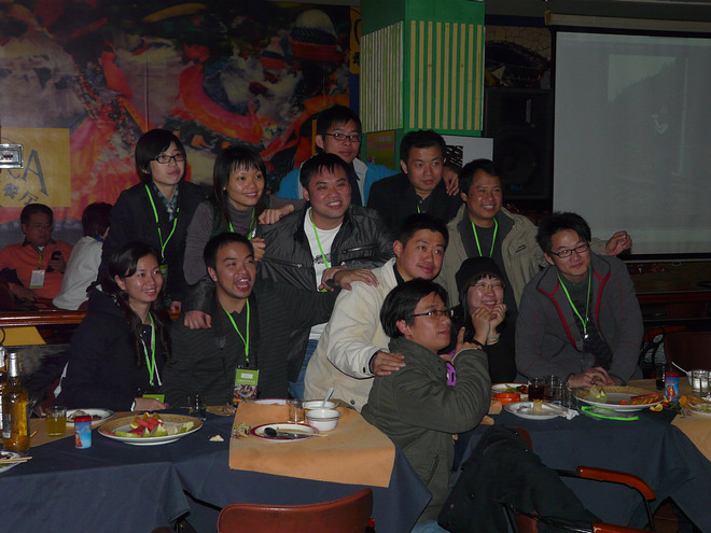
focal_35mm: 48
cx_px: 356
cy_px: 266
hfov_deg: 39.7
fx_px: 986
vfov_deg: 30.3
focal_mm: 7.9
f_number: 3.2
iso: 125
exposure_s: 1/40
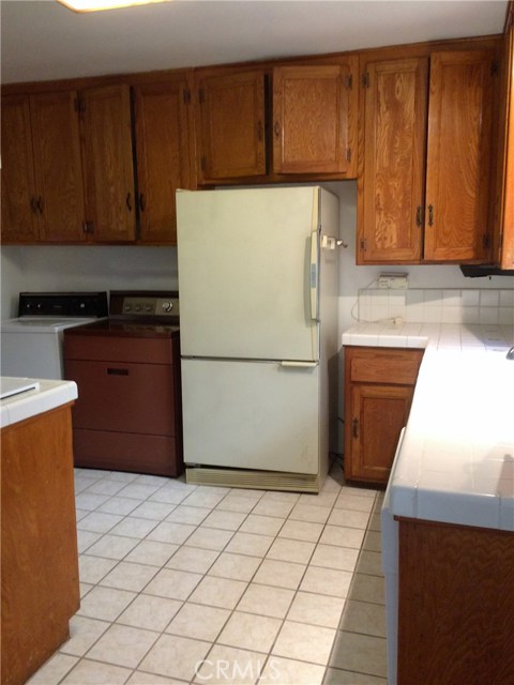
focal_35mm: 29
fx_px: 574
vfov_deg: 61.7
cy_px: 342
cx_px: 257
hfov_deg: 48.2
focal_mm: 4.15
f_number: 2.2
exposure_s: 1/30
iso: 160
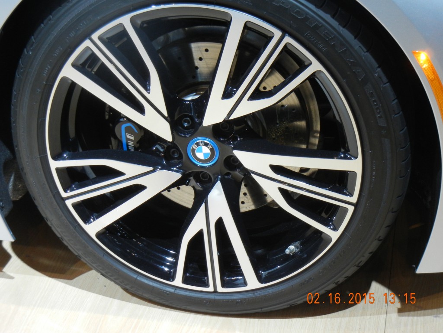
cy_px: 166
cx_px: 222
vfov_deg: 19.1
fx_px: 985
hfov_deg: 25.3
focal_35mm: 77
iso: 400
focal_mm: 13.9
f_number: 4.3
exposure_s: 1/35
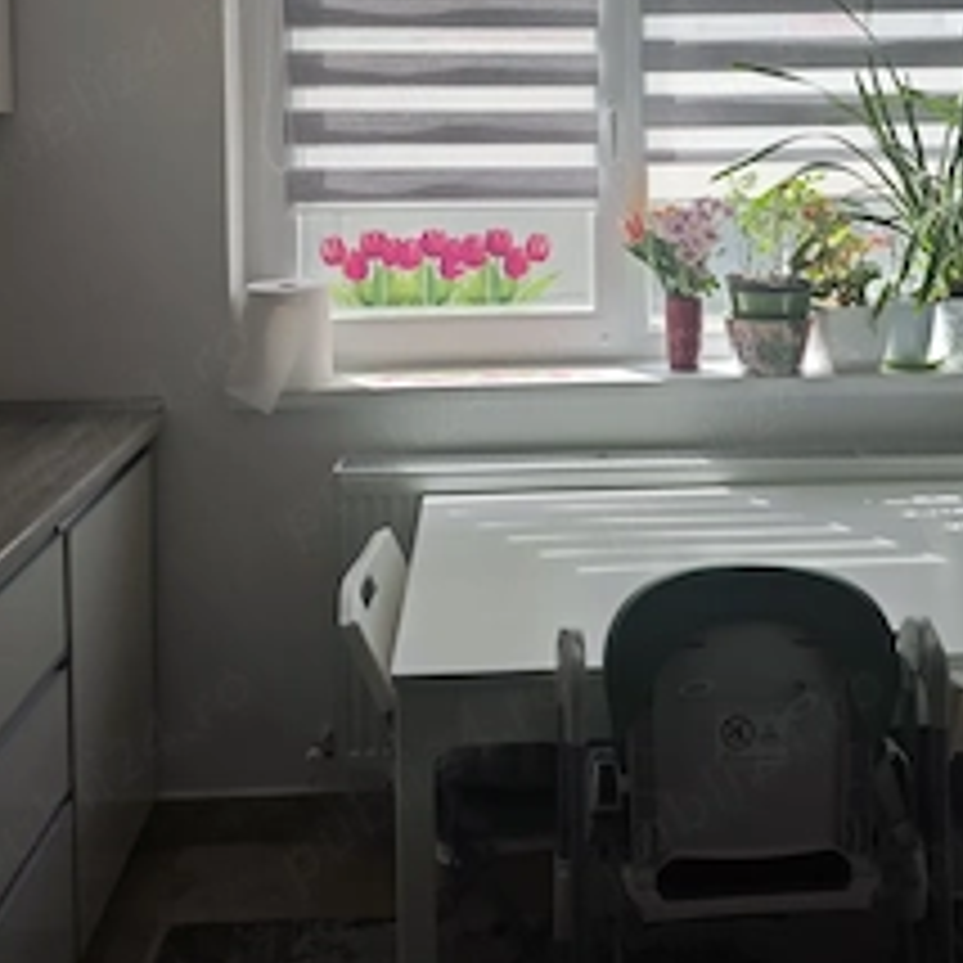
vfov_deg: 41.5
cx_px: 580
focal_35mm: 38
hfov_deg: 43.6
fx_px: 1196
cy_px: 162
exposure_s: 1/400
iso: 50
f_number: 1.6
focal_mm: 6.55
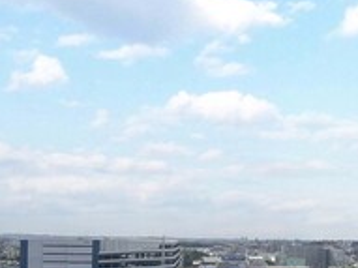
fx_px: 703
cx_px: 257
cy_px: 220
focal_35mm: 68
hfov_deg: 28.3
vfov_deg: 21.3
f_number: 1.5
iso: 50
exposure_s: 1/14300
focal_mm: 5.7
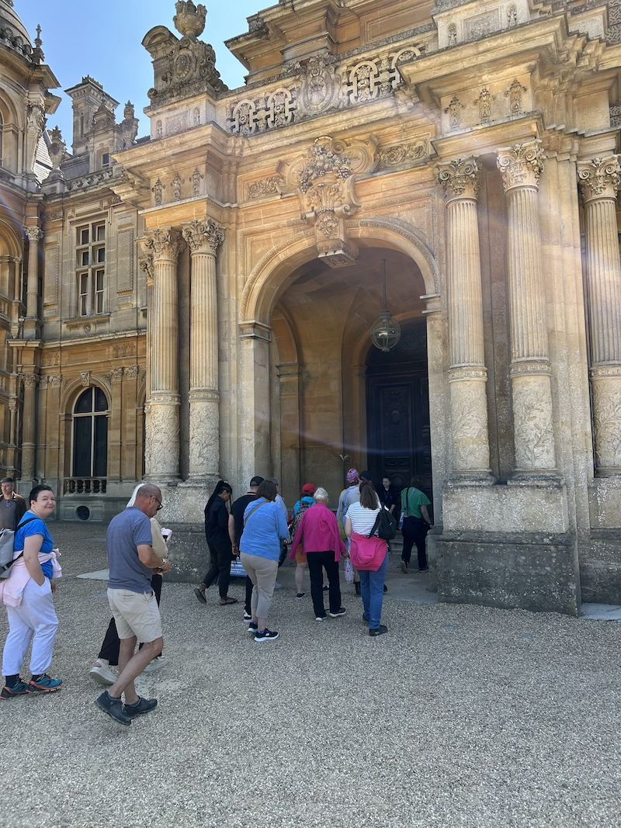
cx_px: 310
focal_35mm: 26
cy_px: 414
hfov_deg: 53.1
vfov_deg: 67.3
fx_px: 622
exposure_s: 1/940
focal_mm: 5.7
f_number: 1.5
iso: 50
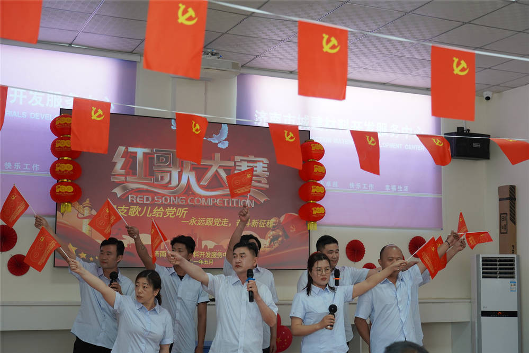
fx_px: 749
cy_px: 176
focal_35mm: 51
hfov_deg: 38.9
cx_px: 264
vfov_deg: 26.5
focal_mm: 51
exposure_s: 1/160
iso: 1600
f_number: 4
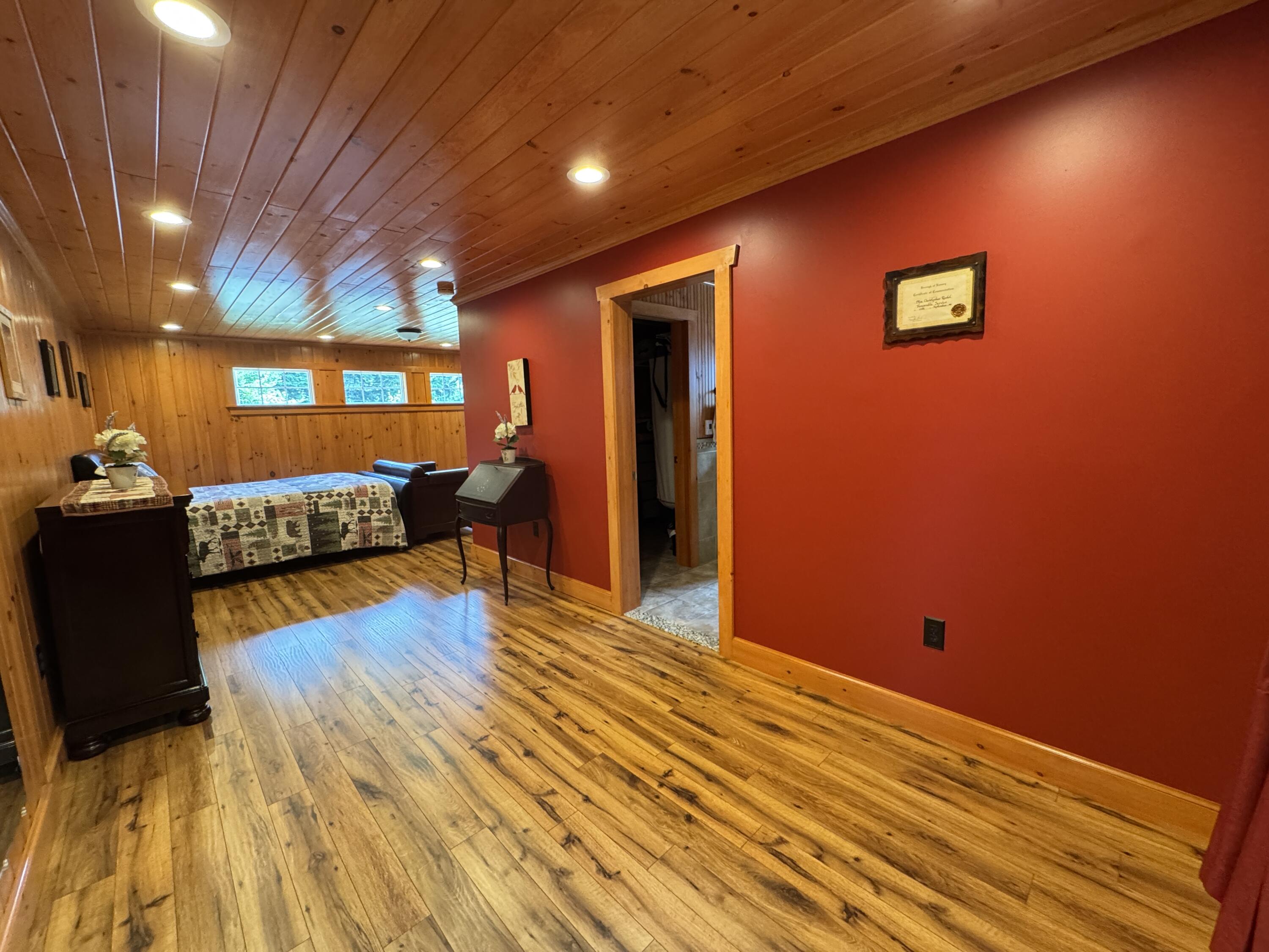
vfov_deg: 85.7
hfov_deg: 102.1
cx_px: 634
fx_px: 513
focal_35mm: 14
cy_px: 476
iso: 400
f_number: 2.2
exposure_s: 1/60
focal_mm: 2.22
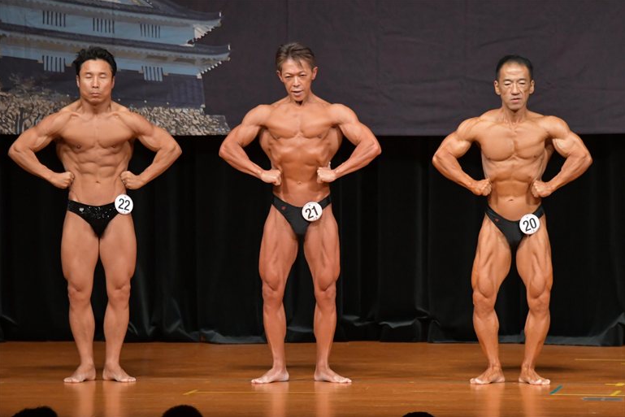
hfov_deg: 7.2
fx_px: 4983
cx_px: 312
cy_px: 208
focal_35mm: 287
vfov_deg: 4.8
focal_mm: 190
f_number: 5.6
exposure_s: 1/400
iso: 5000
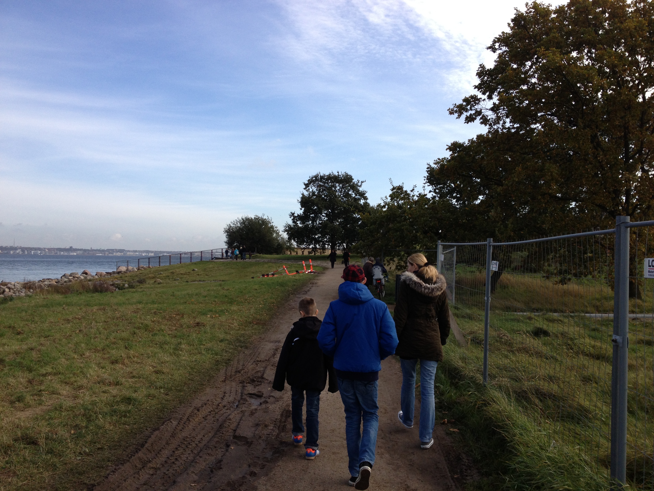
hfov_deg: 52.6
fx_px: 661
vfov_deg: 40.7
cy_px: 246
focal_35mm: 35
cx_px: 327
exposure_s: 1/986
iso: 64
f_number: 2.4
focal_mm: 4.28
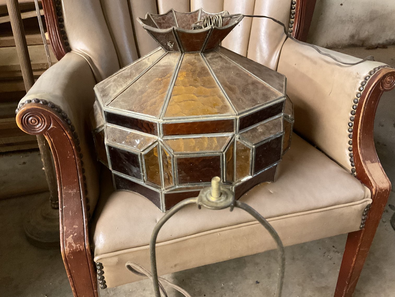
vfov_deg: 48.2
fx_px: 331
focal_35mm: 29
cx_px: 198
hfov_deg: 61.7
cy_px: 148
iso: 400
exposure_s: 1/30
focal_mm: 3
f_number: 1.8
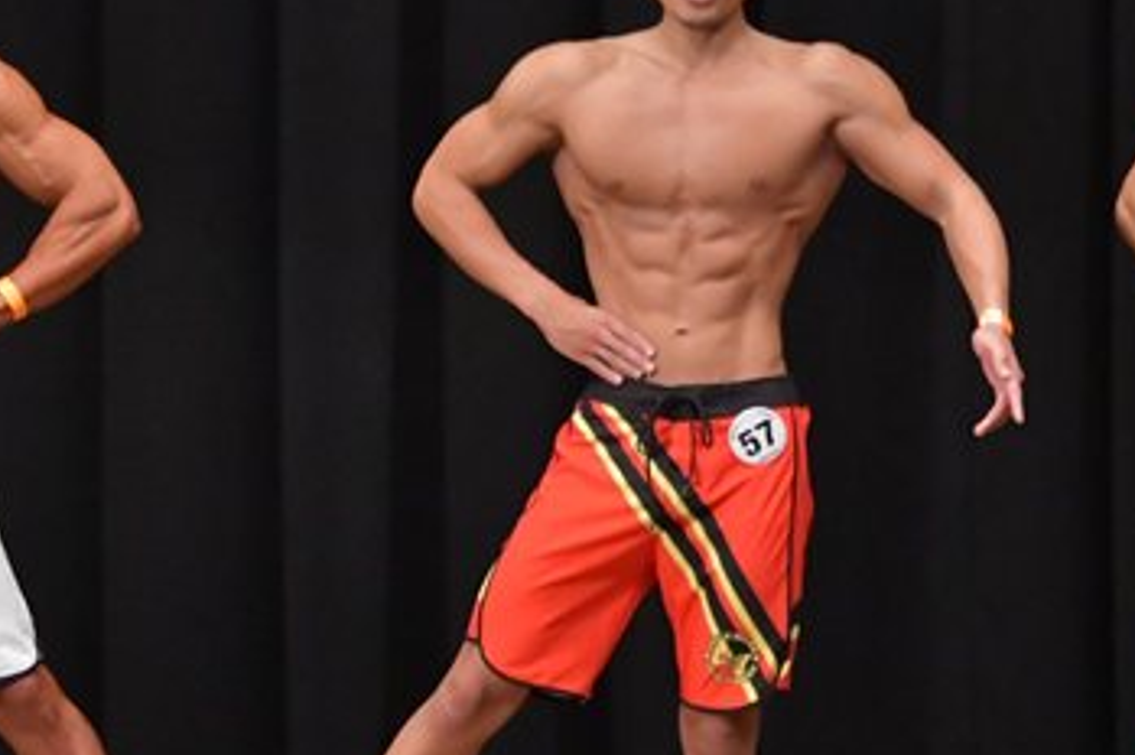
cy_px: 410
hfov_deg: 4.6
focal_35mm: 449
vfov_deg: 3.1
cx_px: -54
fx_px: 14142
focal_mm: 135
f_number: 5.6
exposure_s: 1/400
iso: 6400
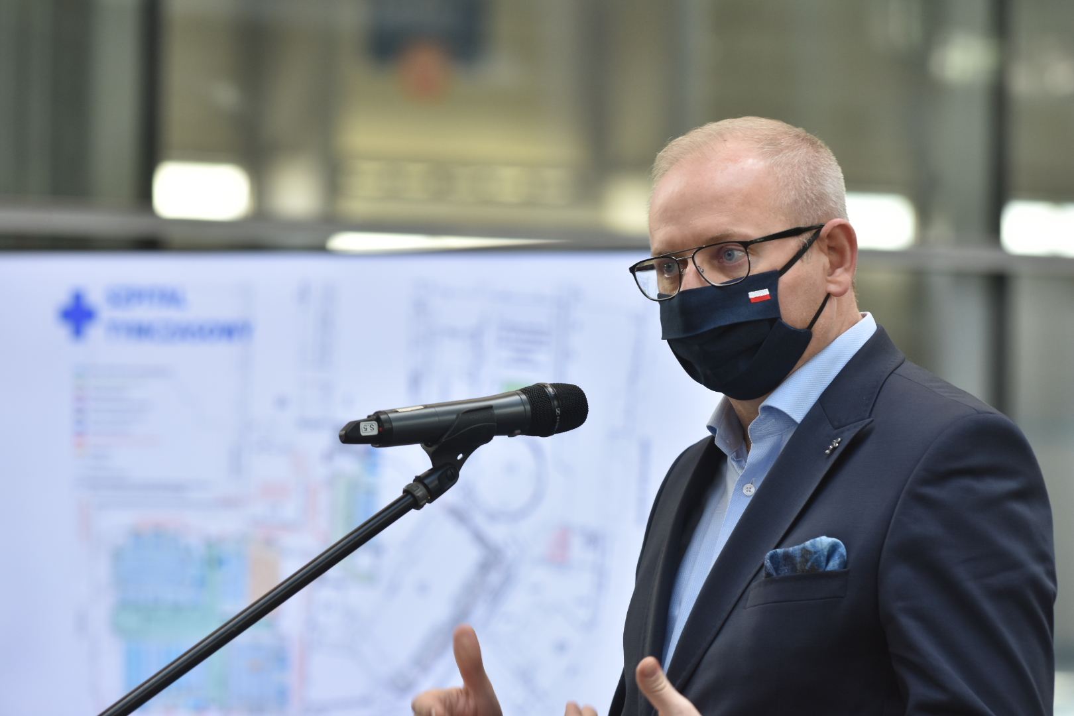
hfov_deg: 9.8
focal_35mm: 210
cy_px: 358
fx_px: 6265
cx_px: 537
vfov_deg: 6.5
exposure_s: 1/100
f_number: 4
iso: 400
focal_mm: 140
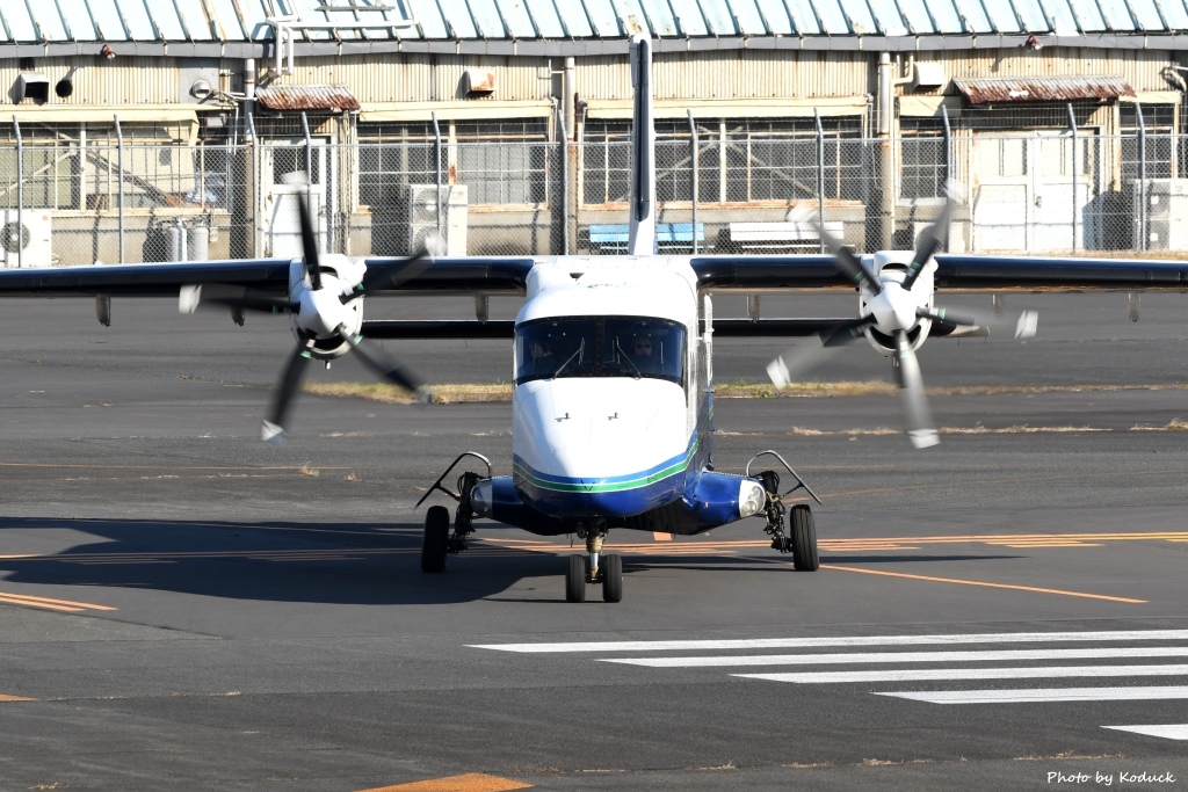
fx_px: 15346
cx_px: 594
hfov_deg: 4.4
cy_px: 396
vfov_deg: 3.0
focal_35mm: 465
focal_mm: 310
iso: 400
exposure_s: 1/800
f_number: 8
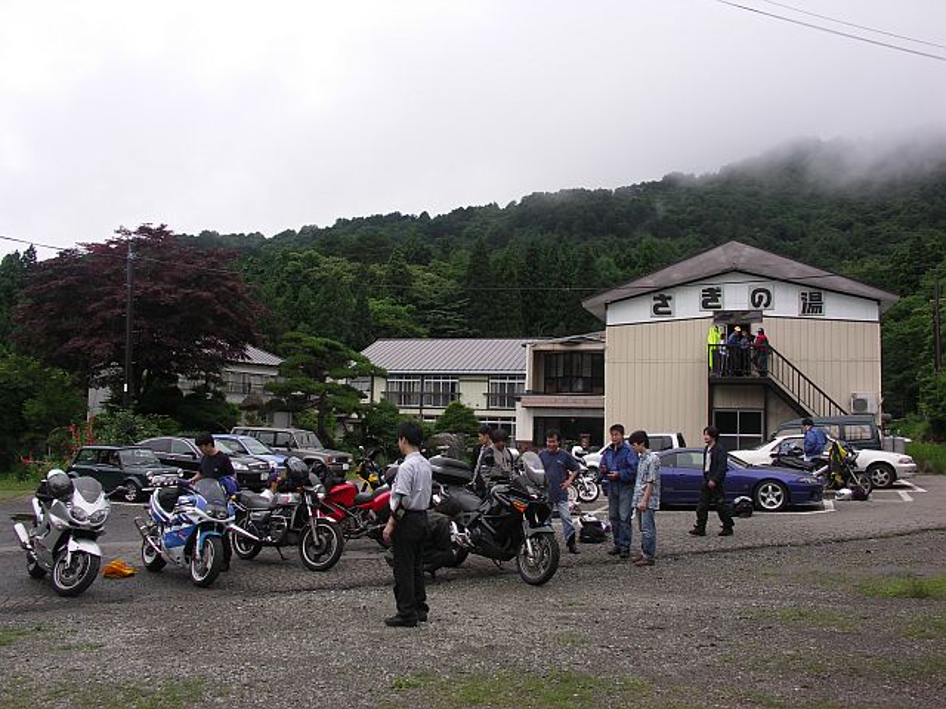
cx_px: 473
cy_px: 354
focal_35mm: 28
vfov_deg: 49.7
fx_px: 765
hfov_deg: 63.4
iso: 50
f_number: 5
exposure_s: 1/160
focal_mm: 7.4
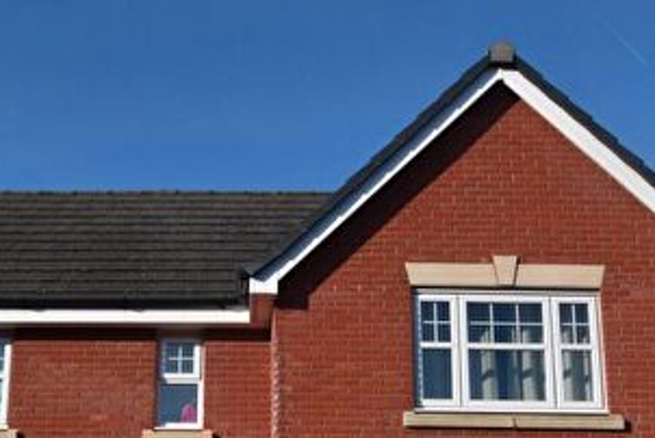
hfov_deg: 43.1
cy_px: 482
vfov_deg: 27.3
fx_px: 822
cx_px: 241
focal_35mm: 45
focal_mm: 13
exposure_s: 1/250
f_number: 8
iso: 100
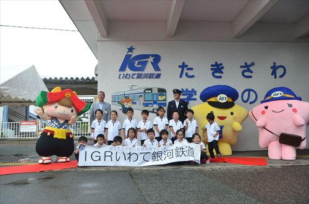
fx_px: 231
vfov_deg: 47.7
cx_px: 154
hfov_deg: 67.5
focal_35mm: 27
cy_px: 102
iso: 320
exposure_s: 1/500
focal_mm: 18
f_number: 18
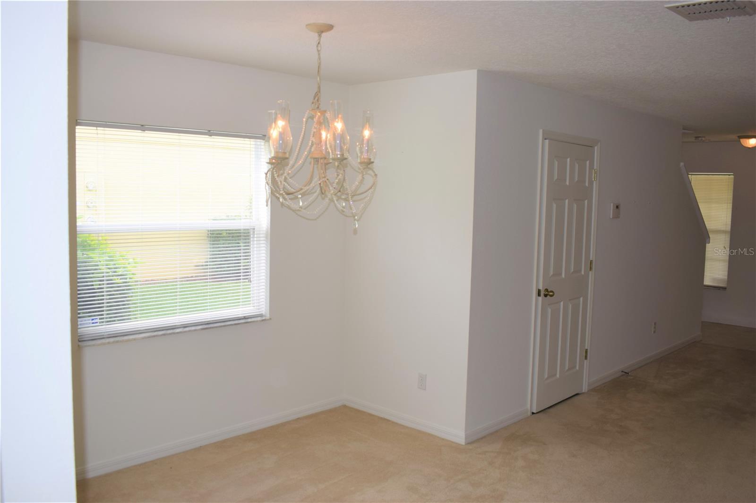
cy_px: 252
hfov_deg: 59.5
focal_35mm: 32
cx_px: 378
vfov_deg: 41.7
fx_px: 661
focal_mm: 21
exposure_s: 1/125
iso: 140
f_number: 5.6
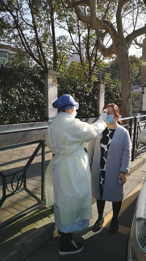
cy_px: 130
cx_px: 79
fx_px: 207
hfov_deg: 38.9
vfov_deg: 64.3
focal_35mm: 30
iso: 50
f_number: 1.8
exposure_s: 1/989
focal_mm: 3.95
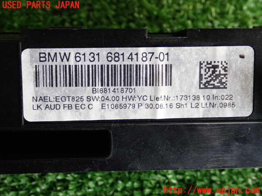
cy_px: 98
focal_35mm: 54
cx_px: 131
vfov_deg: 27.0
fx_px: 409
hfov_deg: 35.5
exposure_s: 1/50
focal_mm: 9.65
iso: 500
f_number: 3.3
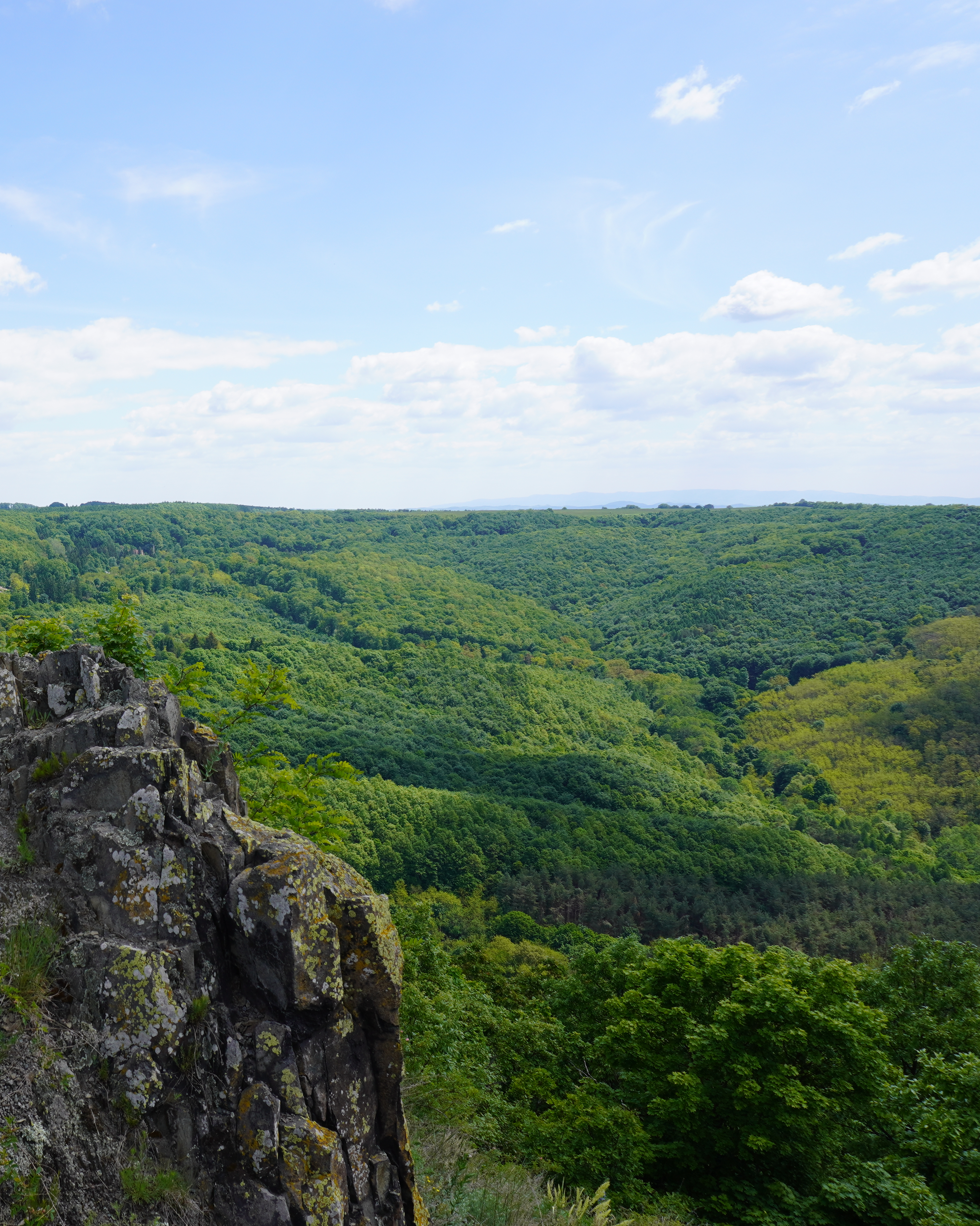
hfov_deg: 39.7
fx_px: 1233
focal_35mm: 34
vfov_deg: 52.8
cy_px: 617
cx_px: 74
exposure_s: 1/160
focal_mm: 16
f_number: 10
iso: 100
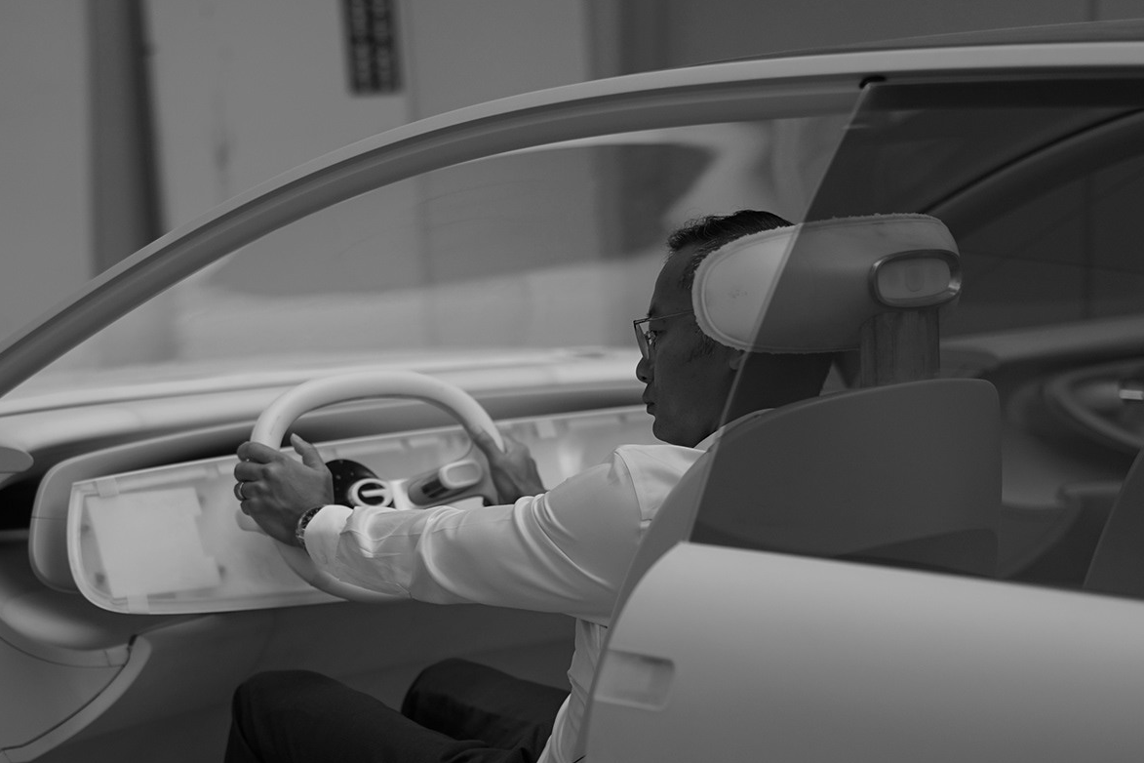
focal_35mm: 90
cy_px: 524
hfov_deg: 22.5
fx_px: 2860
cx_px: 403
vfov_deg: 15.2
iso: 100
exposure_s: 1/400
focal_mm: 55
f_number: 1.8
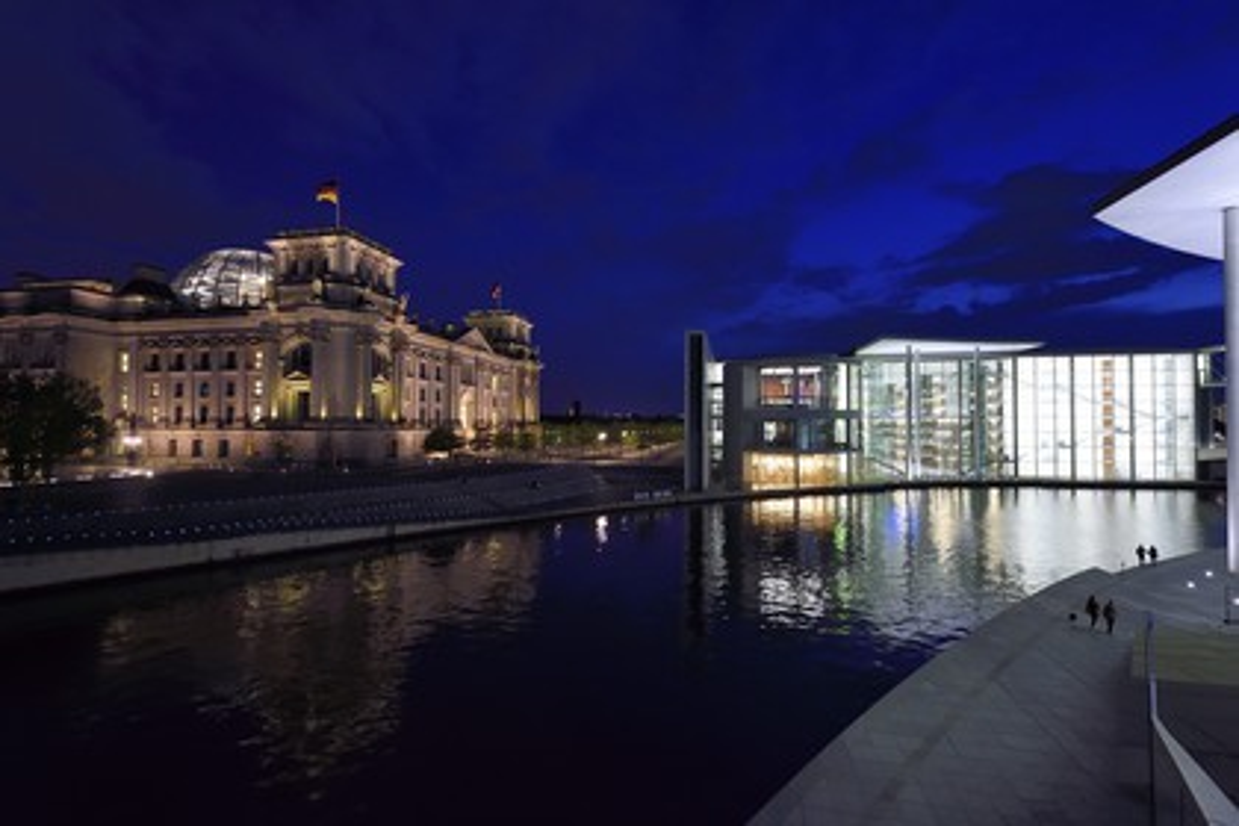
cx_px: 620
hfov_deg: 96.7
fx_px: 551
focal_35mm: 16
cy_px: 413
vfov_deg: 73.7
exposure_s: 1/4
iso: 3200
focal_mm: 16
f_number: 8
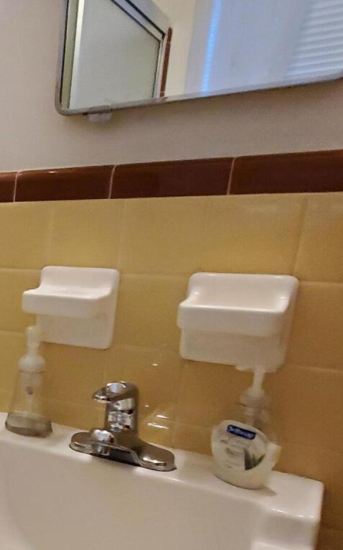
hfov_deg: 27.8
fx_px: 539
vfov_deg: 52.3
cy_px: 393
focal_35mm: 36
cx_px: -127
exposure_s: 1/60
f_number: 2.2
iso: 400
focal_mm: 1.8
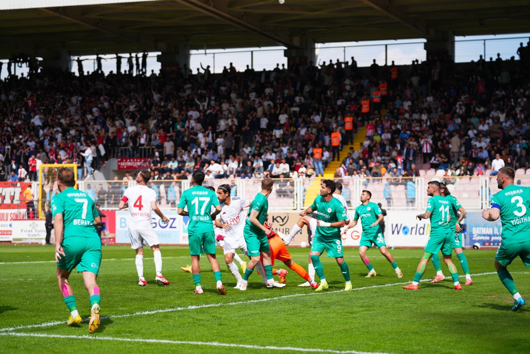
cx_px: 265
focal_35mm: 96
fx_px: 1413
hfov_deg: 21.2
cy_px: 177
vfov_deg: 14.3
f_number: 2.8
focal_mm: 96
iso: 125
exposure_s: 1/2000
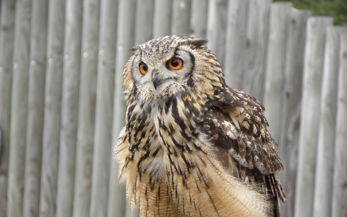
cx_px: 173
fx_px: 3385
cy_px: 125
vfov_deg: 3.7
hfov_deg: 5.9
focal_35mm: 358
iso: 189
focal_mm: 59.9
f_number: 5
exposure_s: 1/172
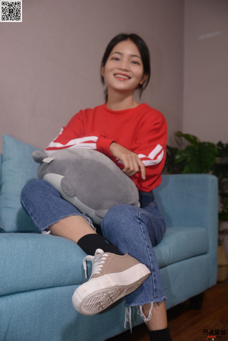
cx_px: 114
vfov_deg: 54.4
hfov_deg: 37.9
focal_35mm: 35
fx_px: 332
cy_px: 170
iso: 640
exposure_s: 1/125
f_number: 5
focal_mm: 35
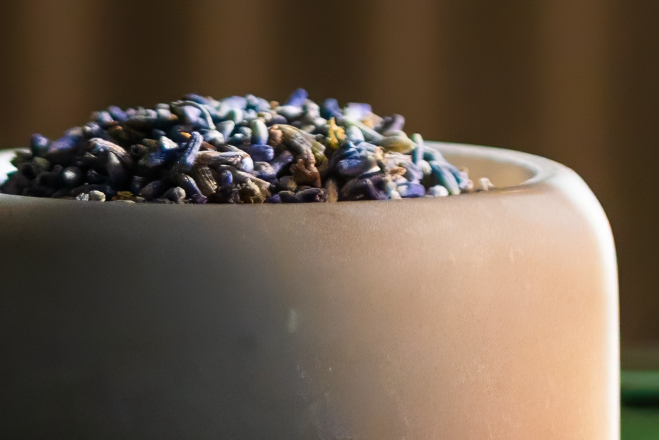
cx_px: 1331
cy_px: -428
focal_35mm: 649
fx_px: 11883
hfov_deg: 3.2
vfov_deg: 2.1
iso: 1600
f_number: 2.8
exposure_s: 1/200
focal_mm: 90
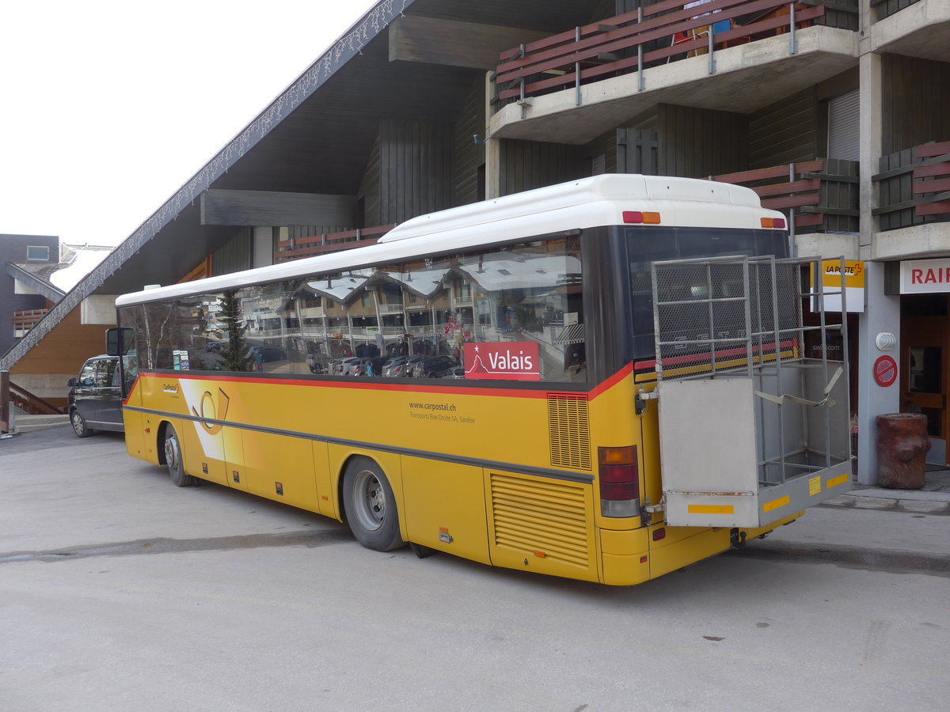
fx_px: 796
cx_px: 475
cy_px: 356
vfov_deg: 48.2
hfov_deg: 61.7
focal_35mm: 29
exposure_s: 1/400
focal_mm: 6
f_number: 2.8
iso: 80
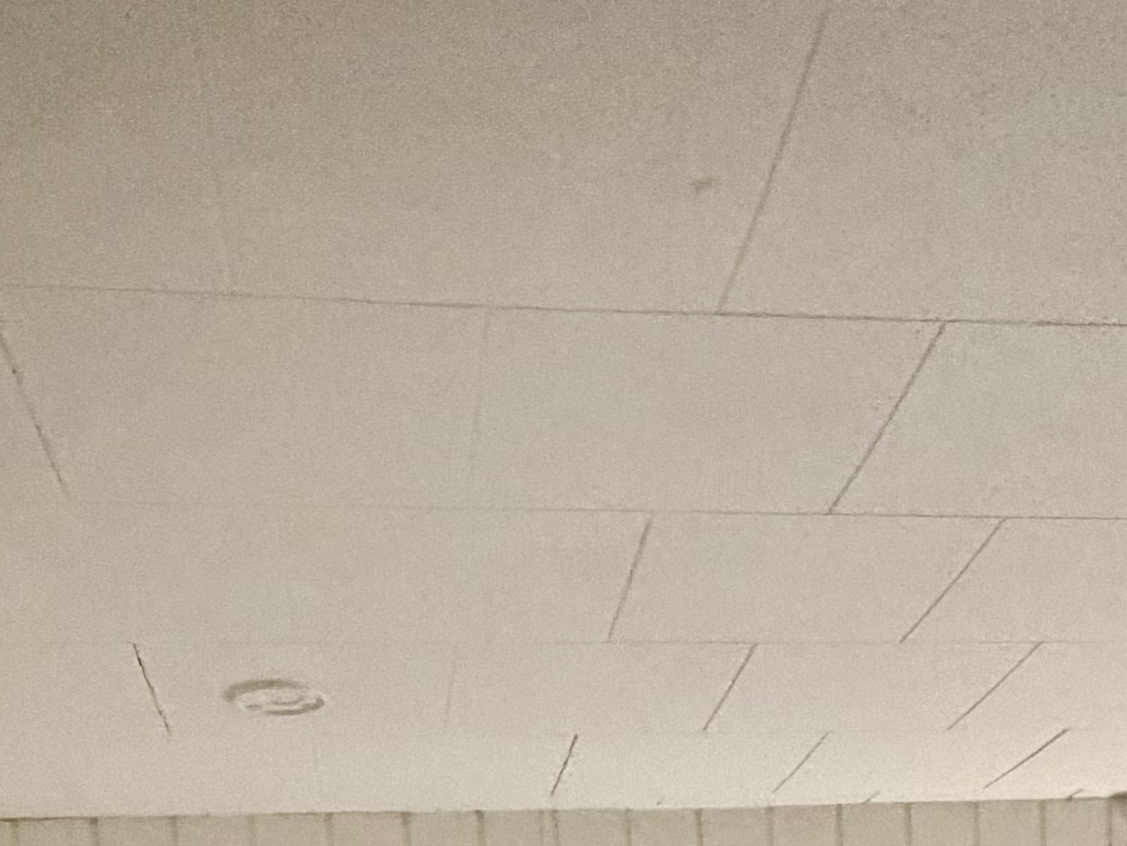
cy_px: 1423
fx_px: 1726
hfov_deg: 36.0
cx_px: 702
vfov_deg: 21.0
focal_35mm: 53
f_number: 2.2
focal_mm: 2.22
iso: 1250
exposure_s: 1/40
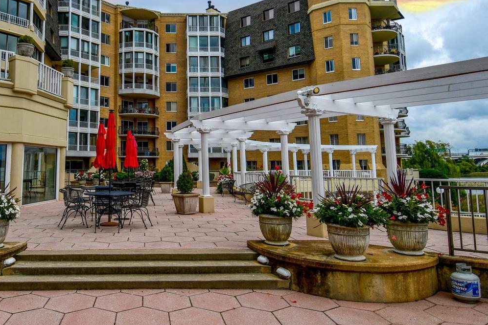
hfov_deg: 66.1
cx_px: 136
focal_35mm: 26
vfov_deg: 49.2
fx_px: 352
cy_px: 126
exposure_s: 1/250
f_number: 8
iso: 100
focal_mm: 12
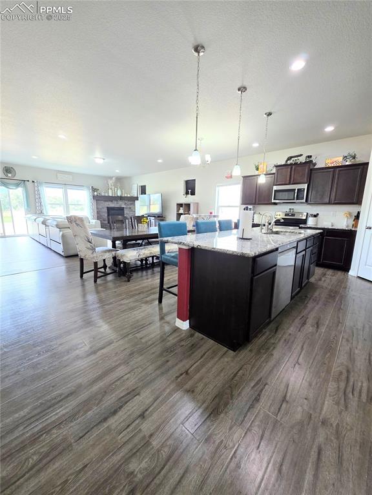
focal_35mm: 13
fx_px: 186
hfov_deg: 89.9
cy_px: 248
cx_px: 186
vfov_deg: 106.2
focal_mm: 2.2
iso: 250
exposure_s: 1/120
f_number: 1.9
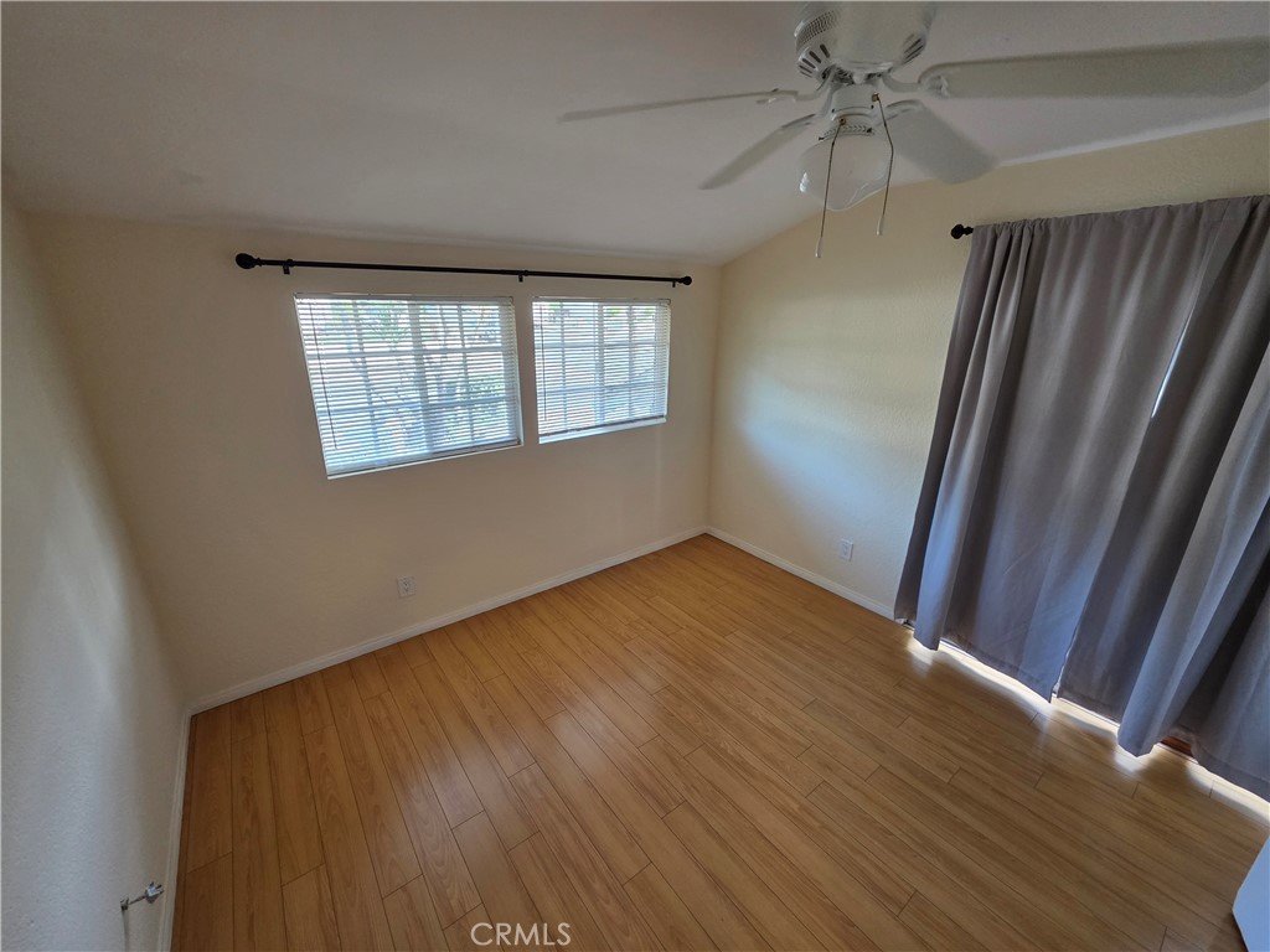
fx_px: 477
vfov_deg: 89.9
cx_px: 635
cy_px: 476
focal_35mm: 13
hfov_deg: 106.2
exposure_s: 1/60
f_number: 1.9
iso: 200
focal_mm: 2.2
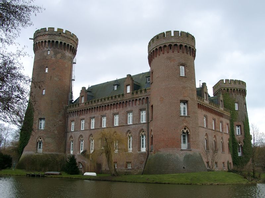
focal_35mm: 34
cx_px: 132
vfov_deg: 41.8
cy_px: 99
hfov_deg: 54.0
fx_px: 260
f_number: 4
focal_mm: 7.13
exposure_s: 1/93.9
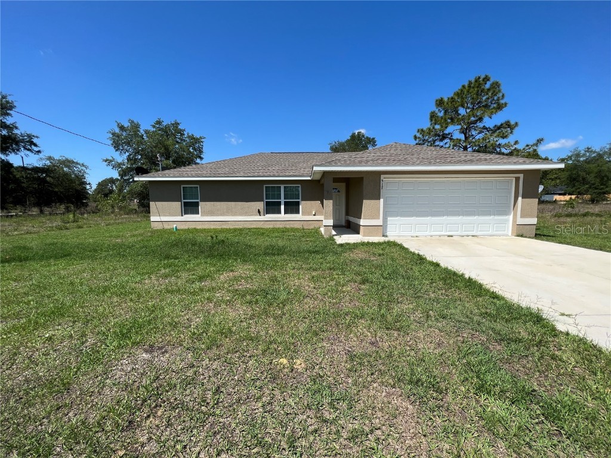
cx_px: 306
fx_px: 229
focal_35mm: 13
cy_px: 229
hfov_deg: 106.2
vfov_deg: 89.9
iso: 32
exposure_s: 1/1698
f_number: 1.8
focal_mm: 1.57
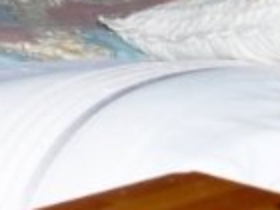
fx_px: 1658
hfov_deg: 8.4
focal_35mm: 205
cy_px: -372
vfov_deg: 6.7
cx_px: -490
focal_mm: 6
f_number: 3.6
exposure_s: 1/30
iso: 100
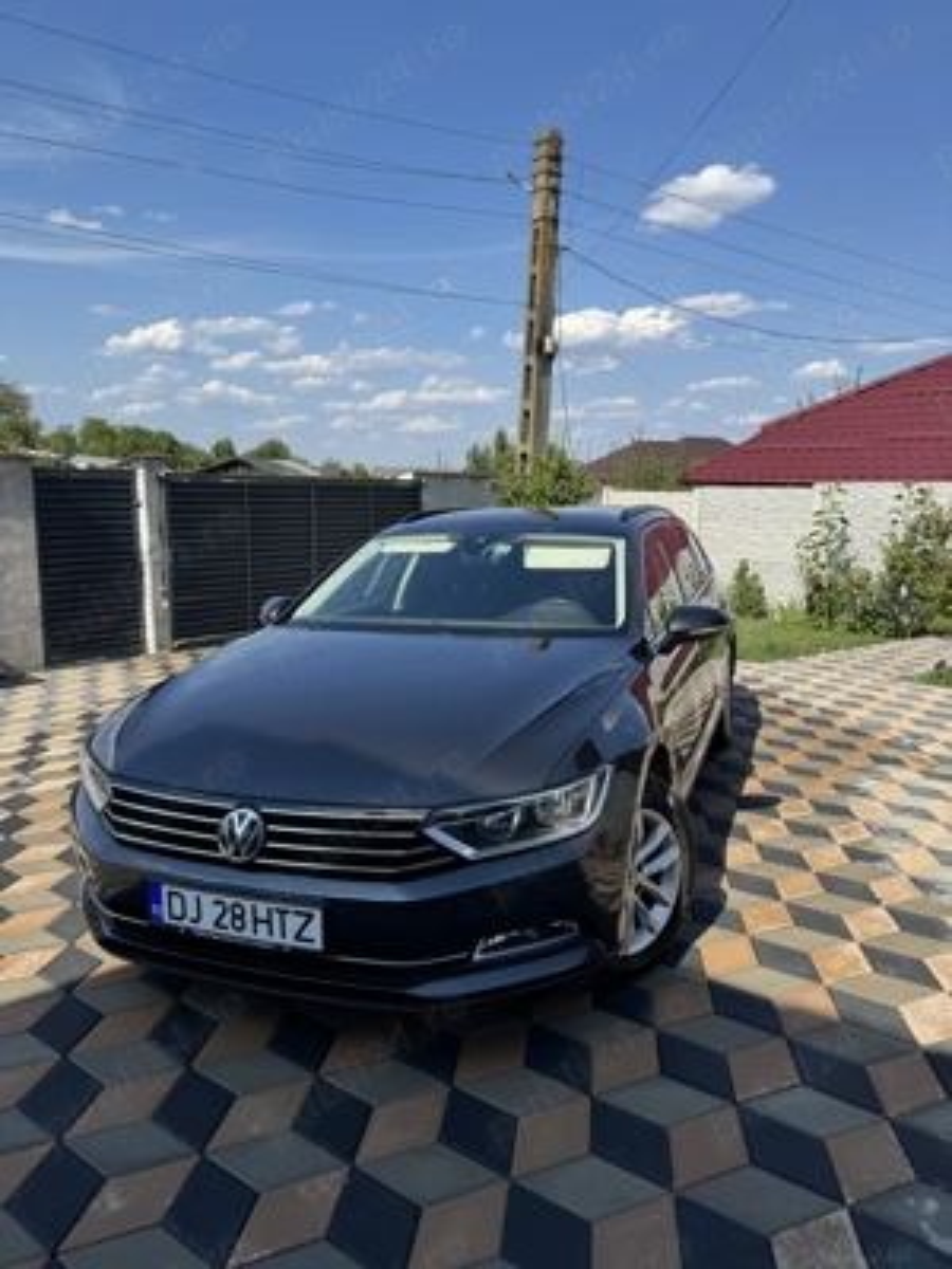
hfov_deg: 56.8
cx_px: 476
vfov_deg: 71.6
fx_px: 880
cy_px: 634
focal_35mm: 24
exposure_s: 1/4310
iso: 80
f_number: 1.78
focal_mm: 6.76
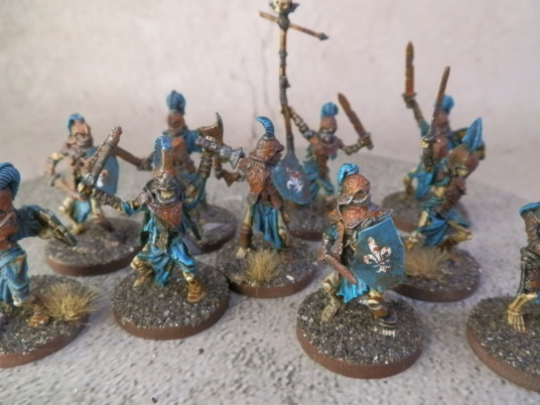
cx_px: 270
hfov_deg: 63.4
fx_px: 437
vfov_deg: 49.7
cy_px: 202
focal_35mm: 28
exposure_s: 1/80
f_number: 3.1
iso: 400
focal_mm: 5
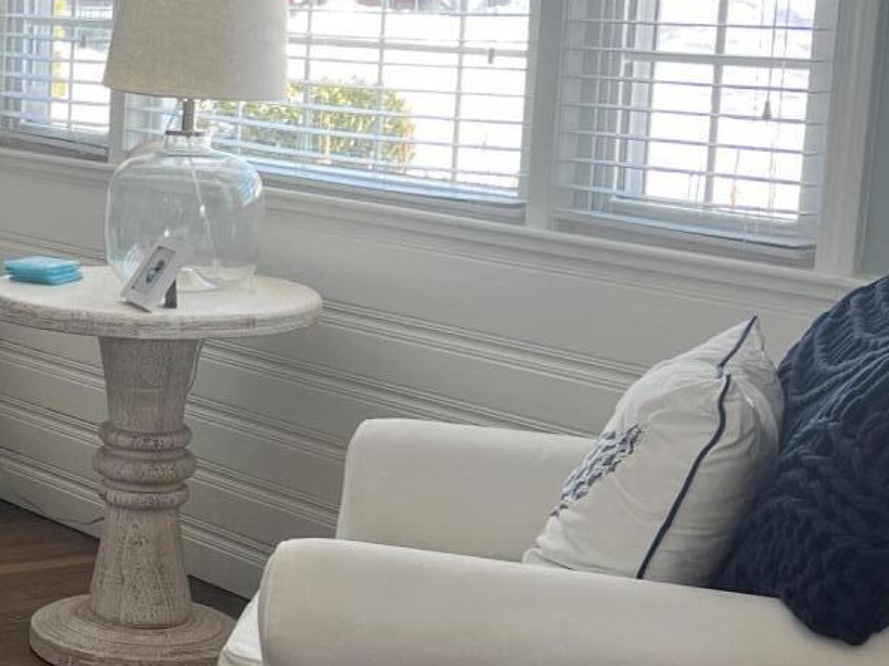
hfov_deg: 20.0
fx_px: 2233
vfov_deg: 17.0
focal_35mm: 87
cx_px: -372
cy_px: 309
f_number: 1.5
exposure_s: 1/135
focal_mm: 5.7
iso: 64
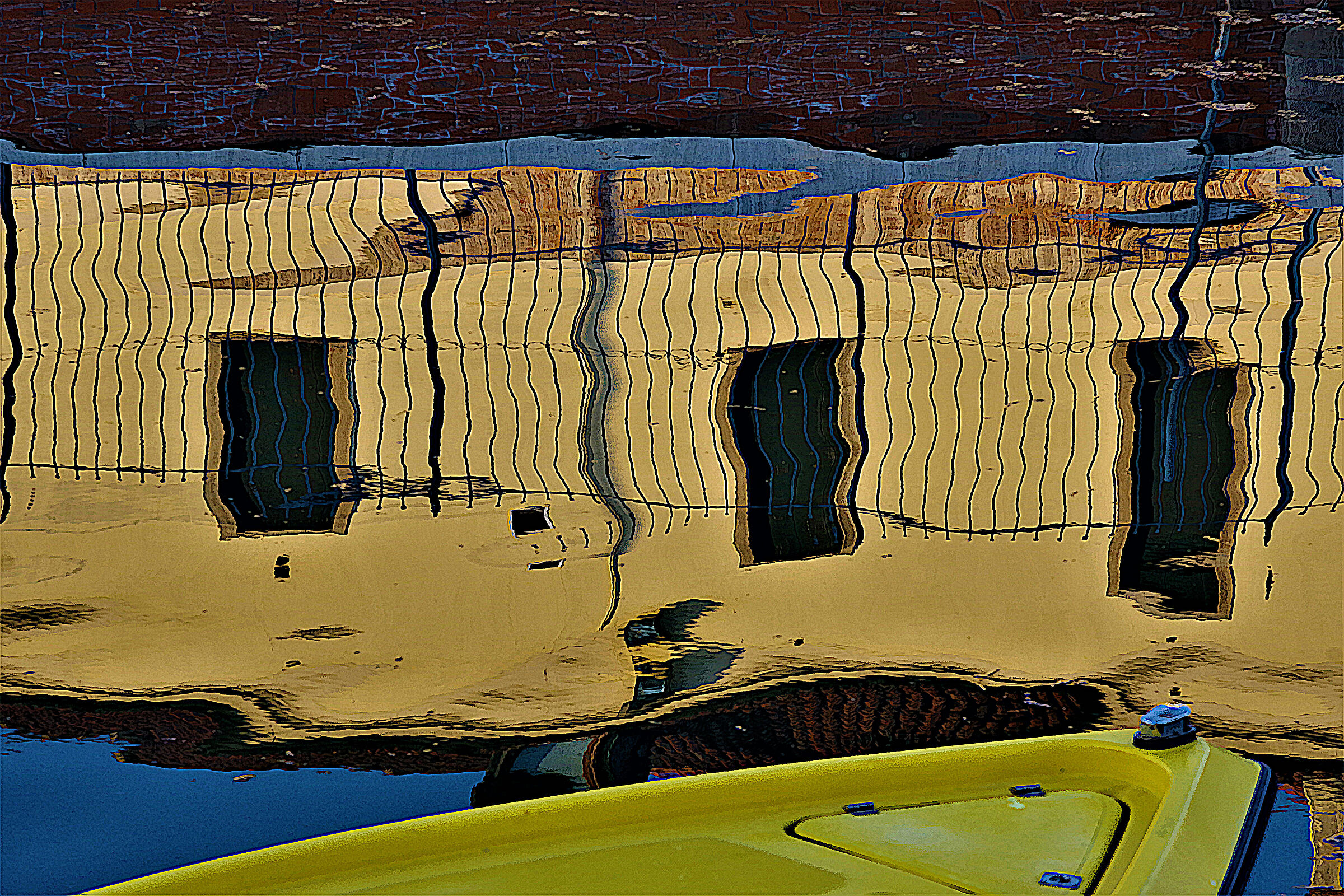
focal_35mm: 127
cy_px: 448
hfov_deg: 16.1
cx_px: 672
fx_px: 4741
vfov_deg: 10.8
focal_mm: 85
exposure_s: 1/200
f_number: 10
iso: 800
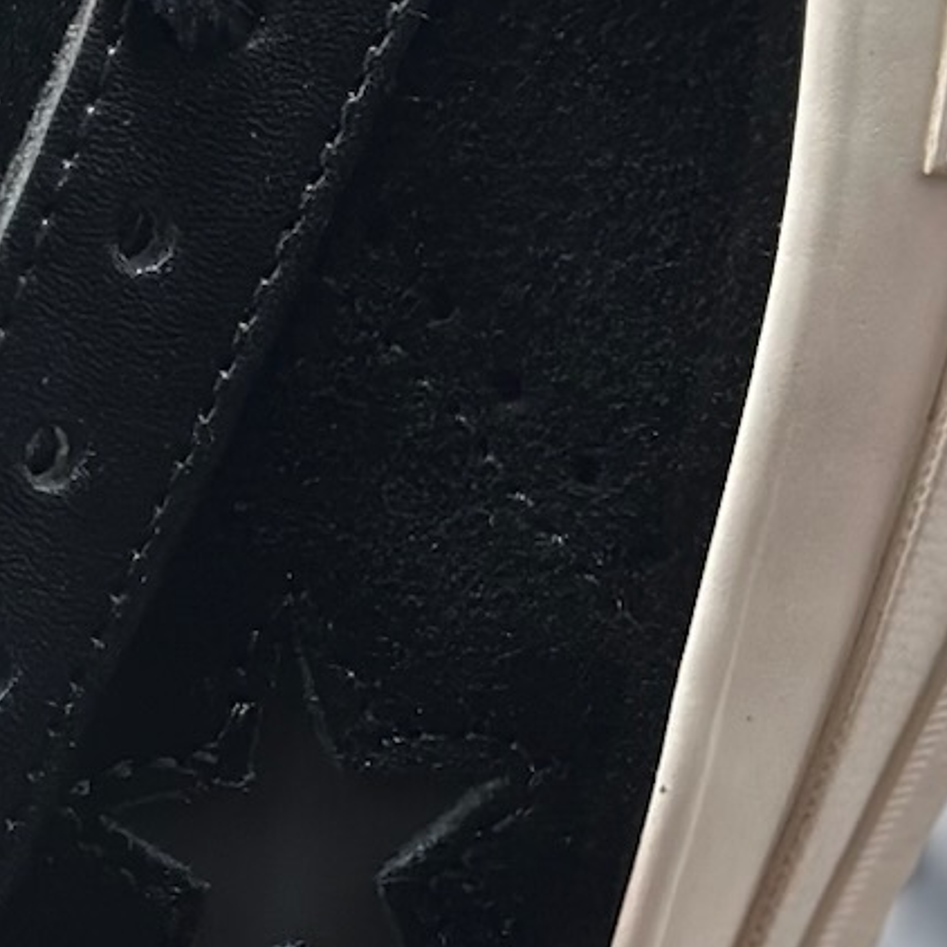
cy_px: 408
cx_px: -328
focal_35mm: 206
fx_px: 6376
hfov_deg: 8.4
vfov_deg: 8.5
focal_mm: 6.86
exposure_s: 1/399
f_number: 1.78
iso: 80
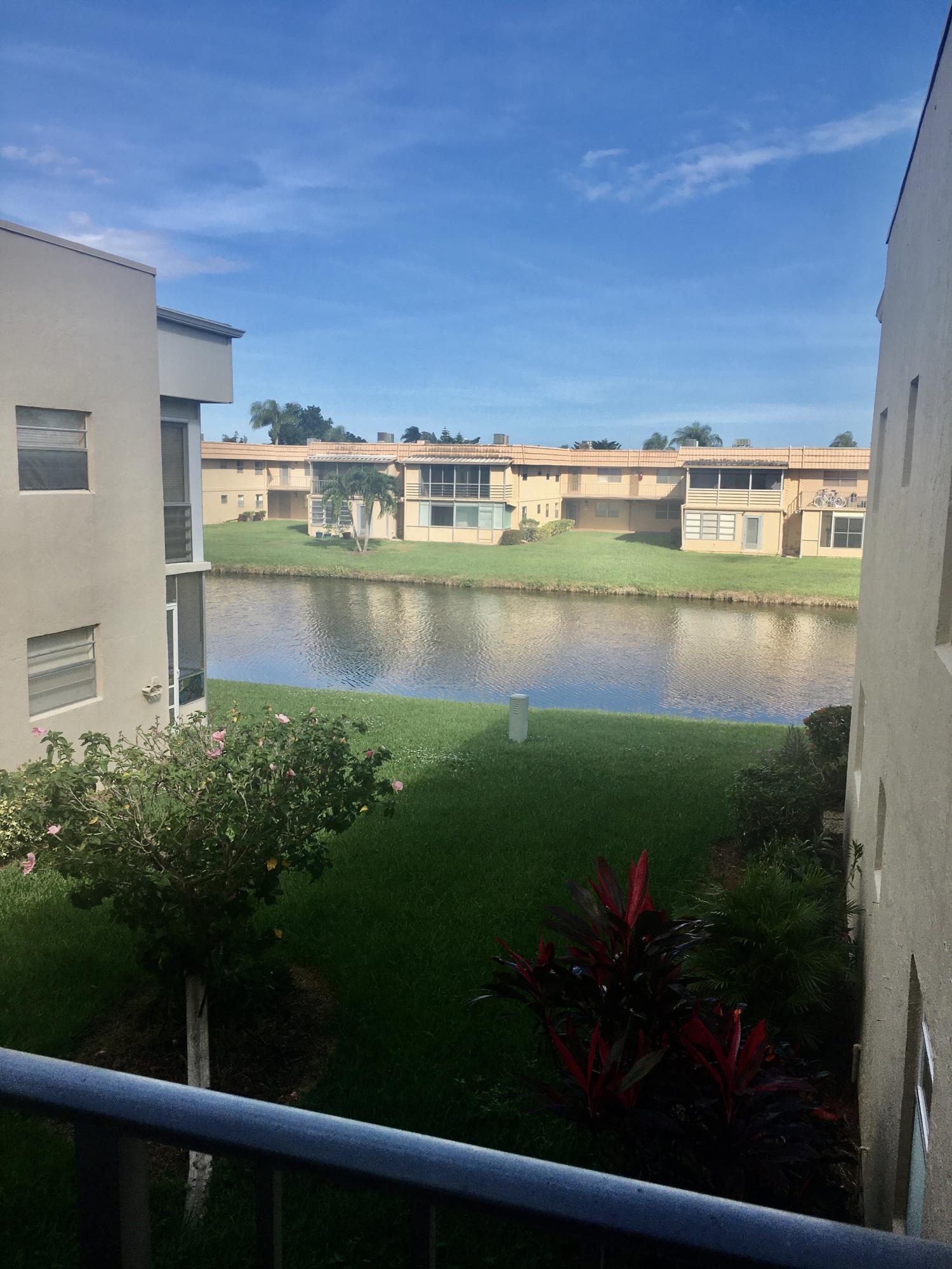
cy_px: 634
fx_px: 1063
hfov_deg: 48.2
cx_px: 476
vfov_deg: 61.7
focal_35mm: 29
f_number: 2.2
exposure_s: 1/1221
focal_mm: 4.15
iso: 25
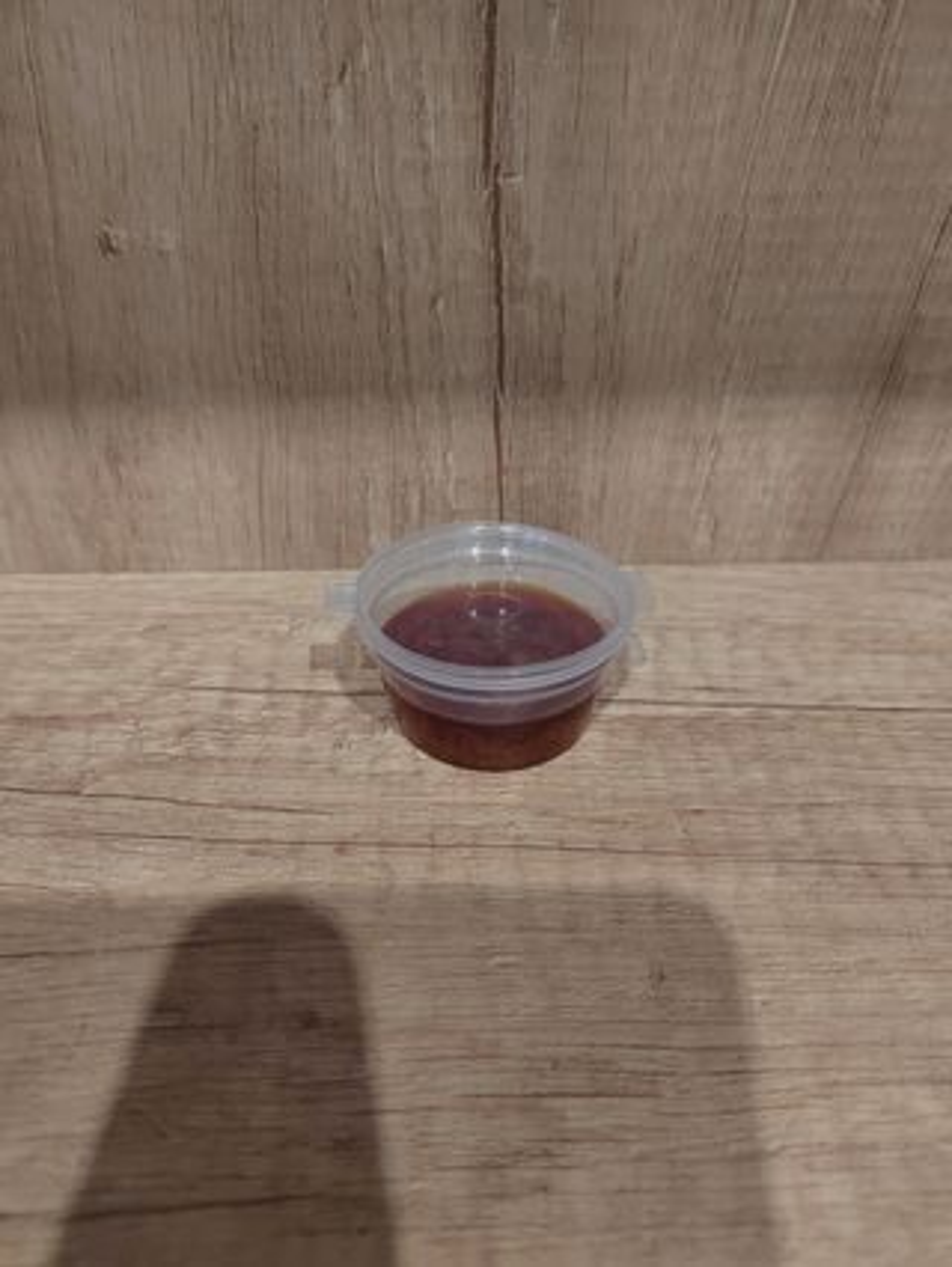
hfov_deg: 58.9
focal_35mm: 23
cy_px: 634
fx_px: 843
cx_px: 476
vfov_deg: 73.9
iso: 3619
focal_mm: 5.52
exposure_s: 1/60
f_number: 1.9
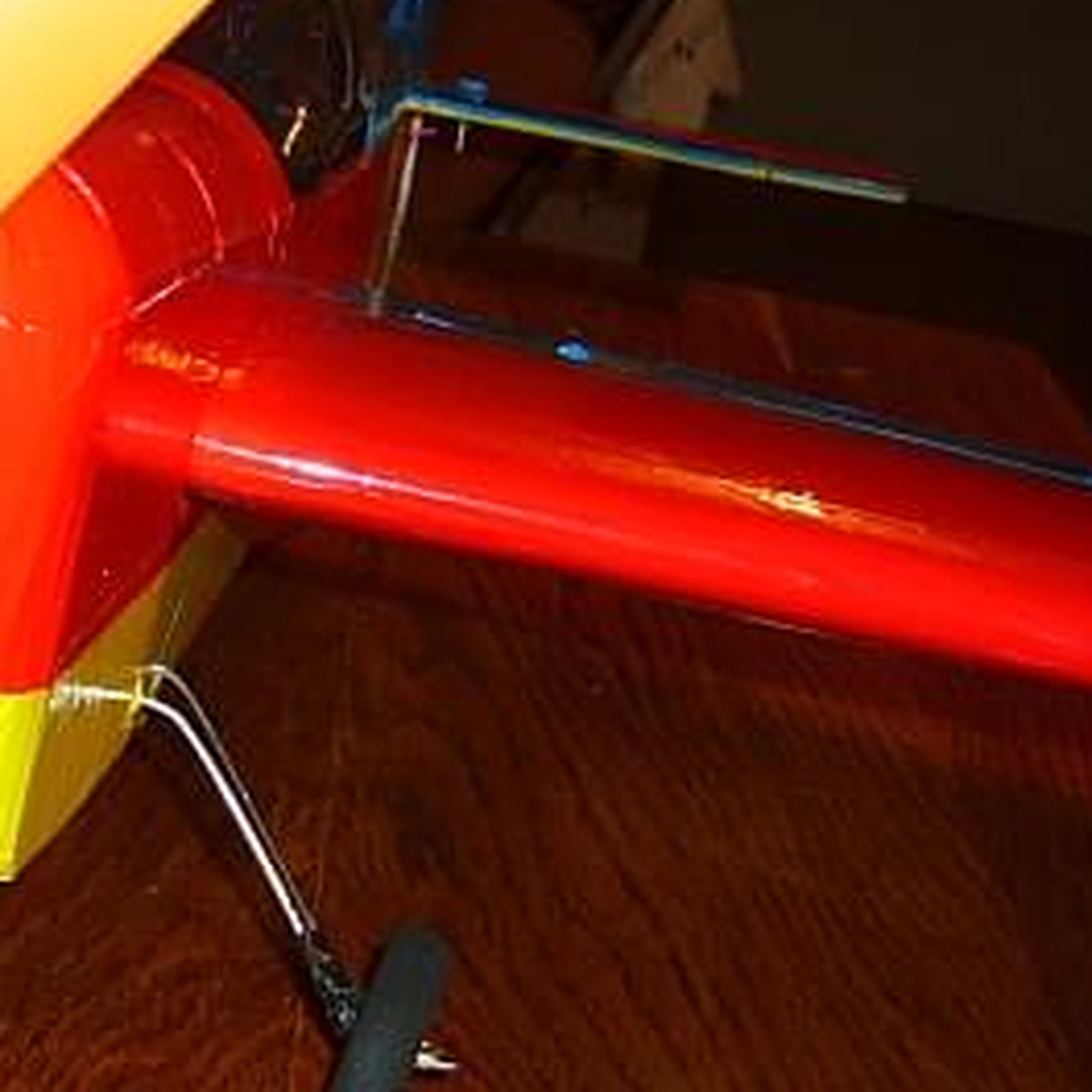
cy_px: 368
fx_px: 2677
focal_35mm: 75
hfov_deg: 22.6
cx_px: 157
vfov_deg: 23.0
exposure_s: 1/30
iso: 100
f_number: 2.8
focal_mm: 5.8
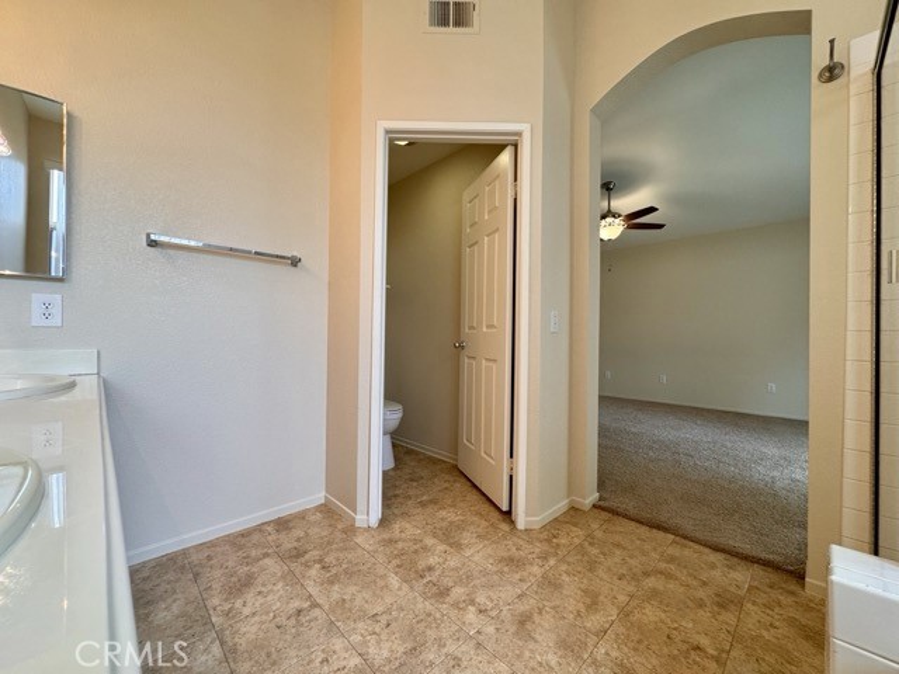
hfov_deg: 102.1
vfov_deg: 85.7
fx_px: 364
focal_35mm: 14
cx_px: 450
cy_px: 337
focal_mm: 2.22
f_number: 2.2
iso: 160
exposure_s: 1/120
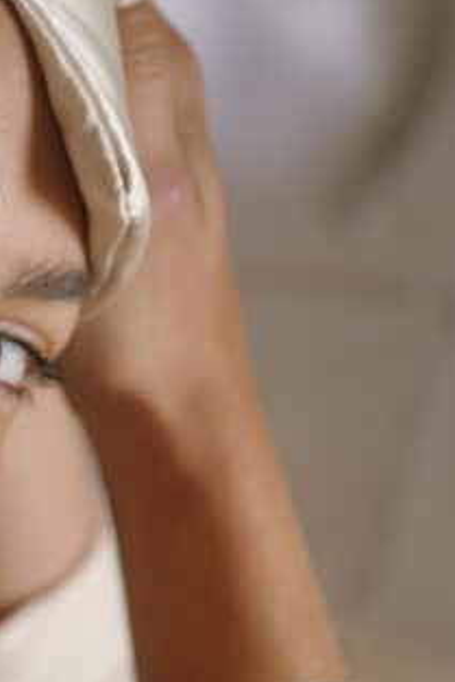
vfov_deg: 7.6
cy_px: 865
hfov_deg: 5.1
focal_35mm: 268
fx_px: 5075
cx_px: -353
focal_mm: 70
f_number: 3.2
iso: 160
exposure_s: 1/100
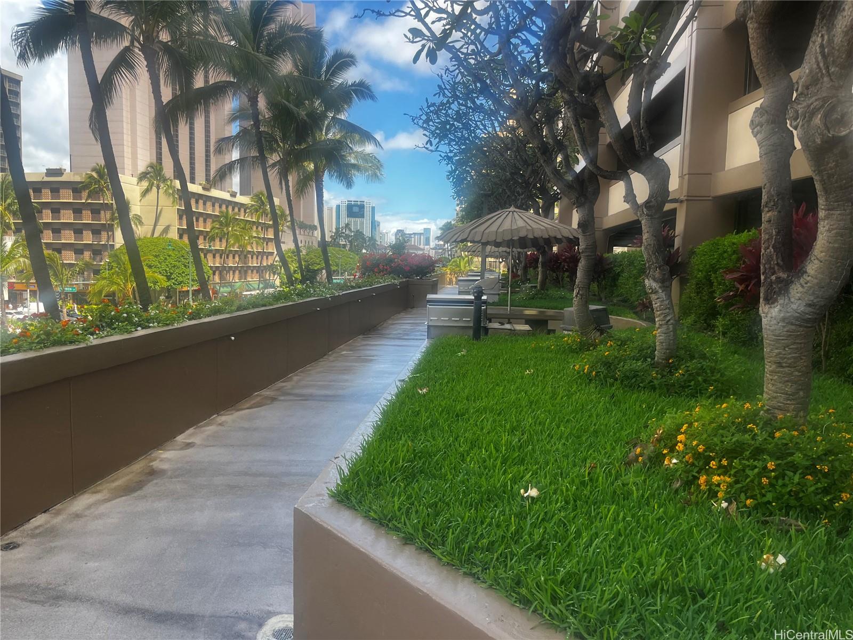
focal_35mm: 26
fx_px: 641
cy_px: 320
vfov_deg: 53.1
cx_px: 426
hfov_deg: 67.3
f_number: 1.6
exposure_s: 1/718
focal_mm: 5.1
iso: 50
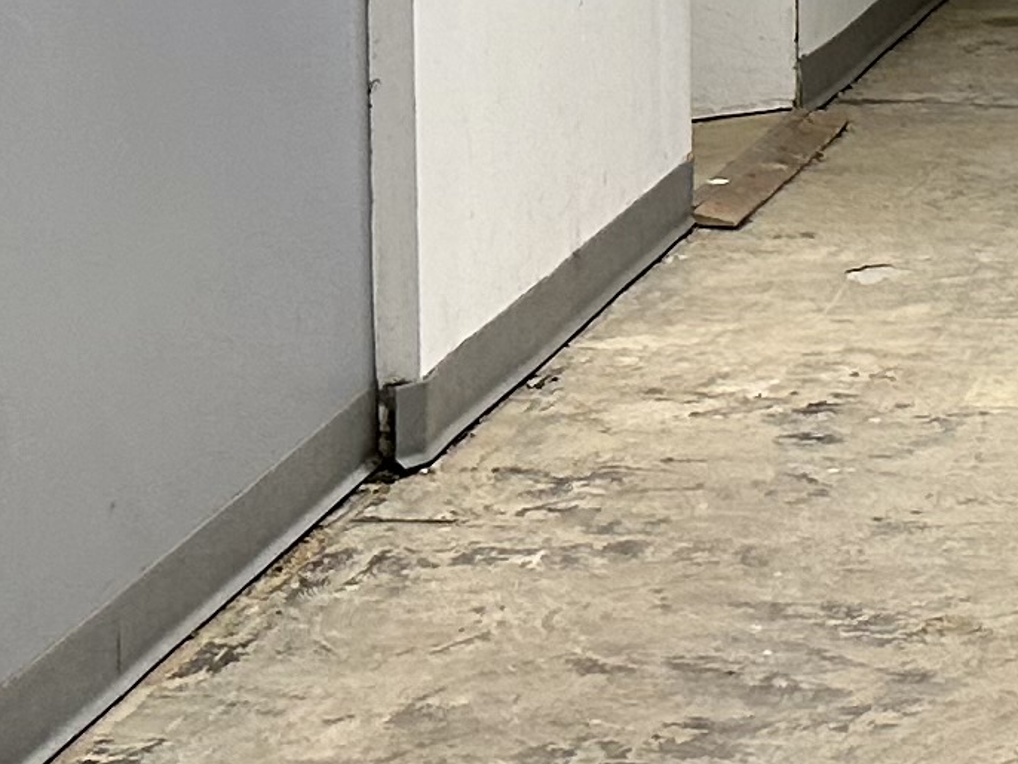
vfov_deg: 10.4
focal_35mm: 141
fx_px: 4148
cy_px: -50
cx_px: 2037
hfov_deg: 12.4
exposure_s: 1/120
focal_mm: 6.86
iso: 160
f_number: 1.78
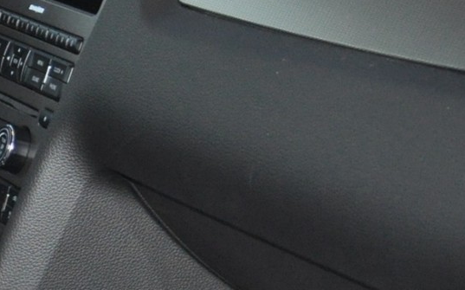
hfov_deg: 10.9
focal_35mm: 185
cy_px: 192
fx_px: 2343
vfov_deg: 7.1
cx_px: -265
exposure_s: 1/60
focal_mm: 26
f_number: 4.2
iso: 800
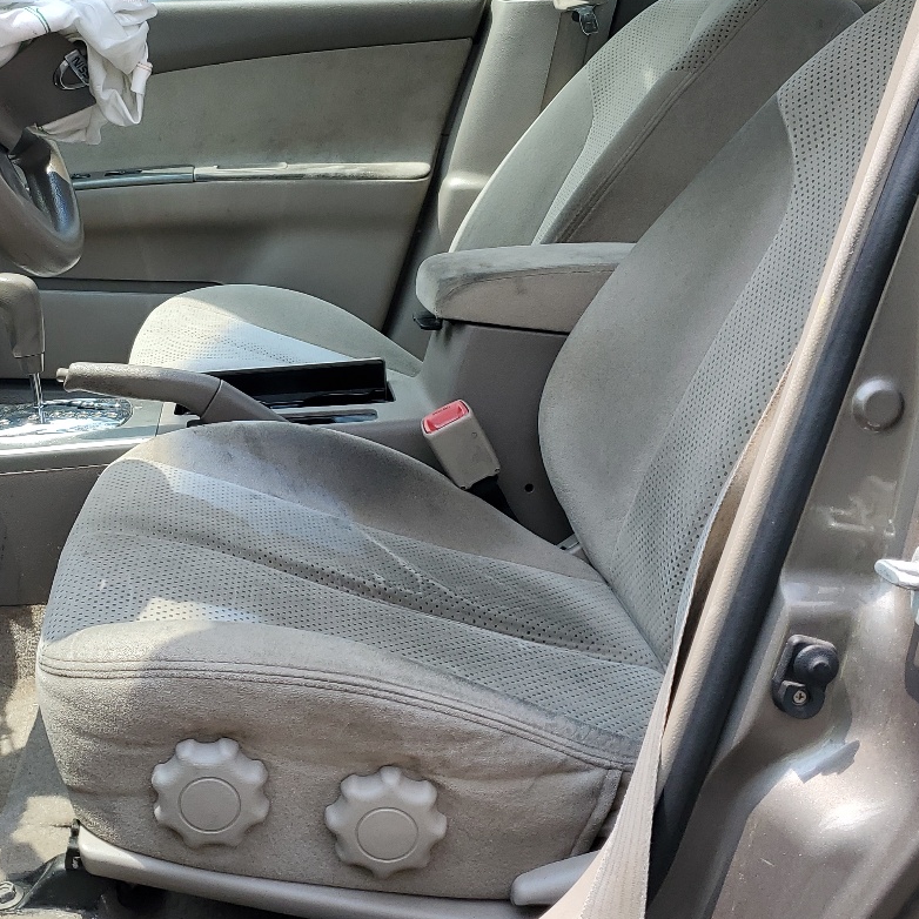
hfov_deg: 35.2
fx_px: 1412
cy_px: 370
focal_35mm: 47
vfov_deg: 35.9
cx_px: 216
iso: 50
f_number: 1.5
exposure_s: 1/1111
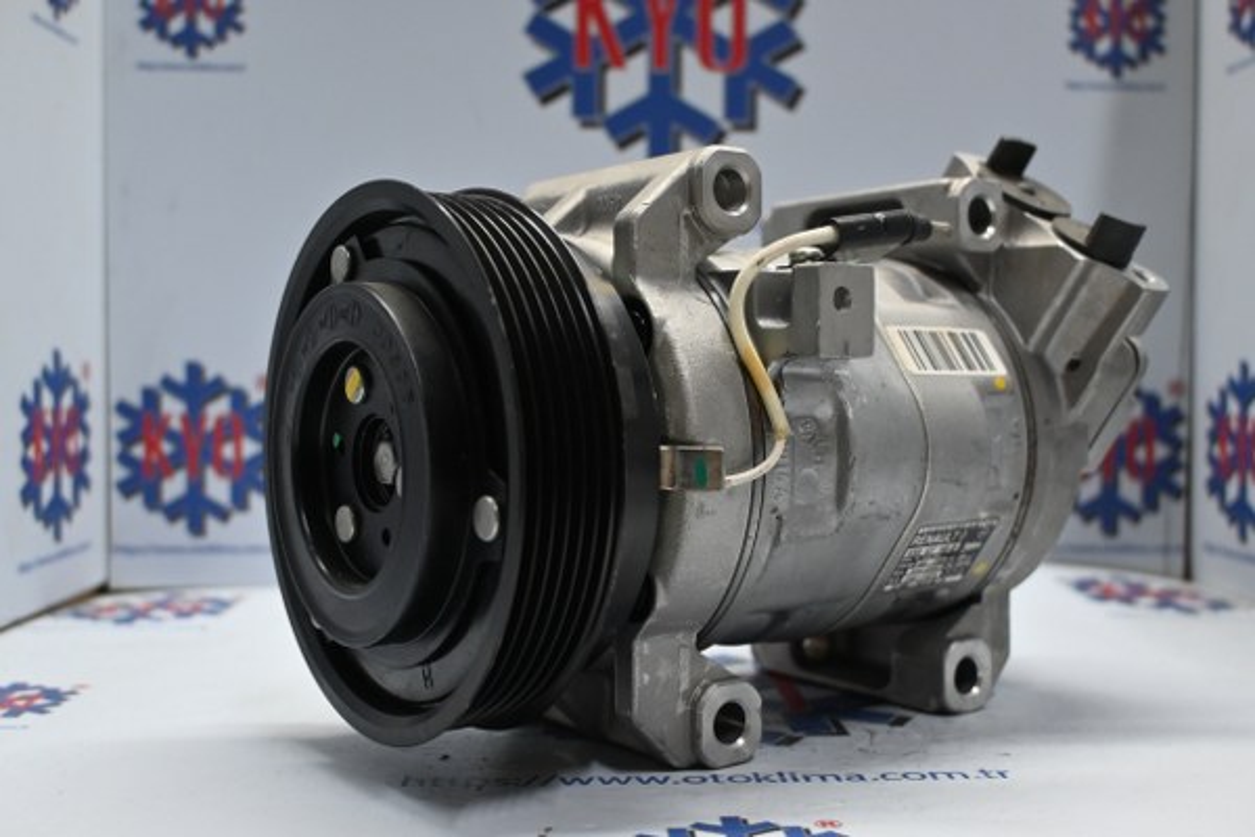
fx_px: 1307
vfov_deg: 35.5
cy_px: 418
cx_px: 628
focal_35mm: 38
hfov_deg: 51.3
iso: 1250
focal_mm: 25
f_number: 4.2
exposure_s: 1/125
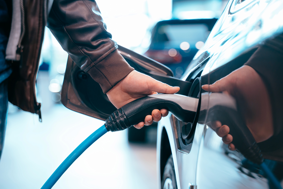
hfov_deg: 33.4
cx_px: 142
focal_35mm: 60
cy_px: 94
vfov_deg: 22.6
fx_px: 472
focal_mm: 60
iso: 640
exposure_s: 1/100
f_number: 3.2
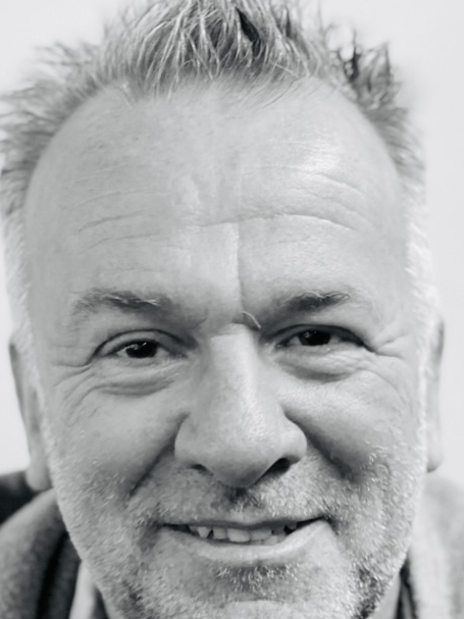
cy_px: 418
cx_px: 234
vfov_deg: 15.1
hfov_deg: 11.4
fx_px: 2324
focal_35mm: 130
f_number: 2.8
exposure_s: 1/24
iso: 500
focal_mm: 9
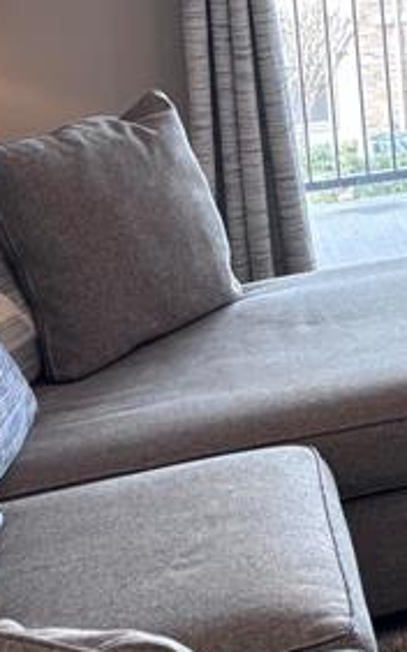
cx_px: 1006
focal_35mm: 100
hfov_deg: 10.9
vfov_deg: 19.9
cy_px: -58
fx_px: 1777
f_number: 1.6
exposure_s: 1/60
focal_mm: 5.96
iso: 100
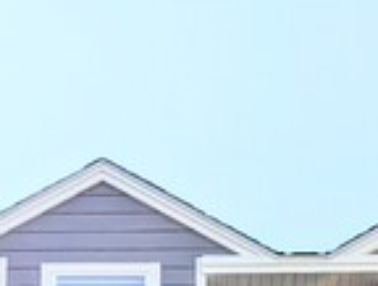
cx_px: 210
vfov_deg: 9.7
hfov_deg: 14.8
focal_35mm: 133
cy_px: 714
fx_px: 1457
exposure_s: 1/1431
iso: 21
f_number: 1.68
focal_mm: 6.9
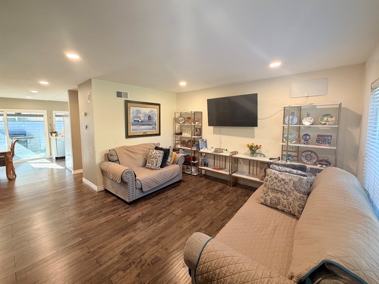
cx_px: 180
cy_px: 134
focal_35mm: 15
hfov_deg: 98.1
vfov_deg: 81.7
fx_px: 164
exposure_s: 1/60
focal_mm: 2.22
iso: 200
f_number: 2.2
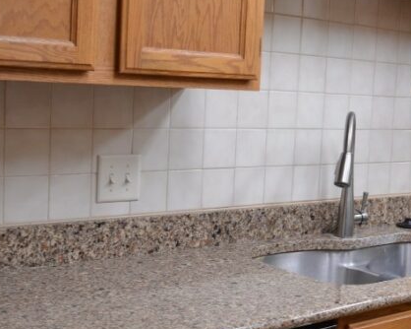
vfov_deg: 24.6
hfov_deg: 29.9
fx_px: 754
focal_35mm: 62
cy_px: 181
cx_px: 315
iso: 500
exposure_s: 1/60
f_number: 4
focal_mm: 18
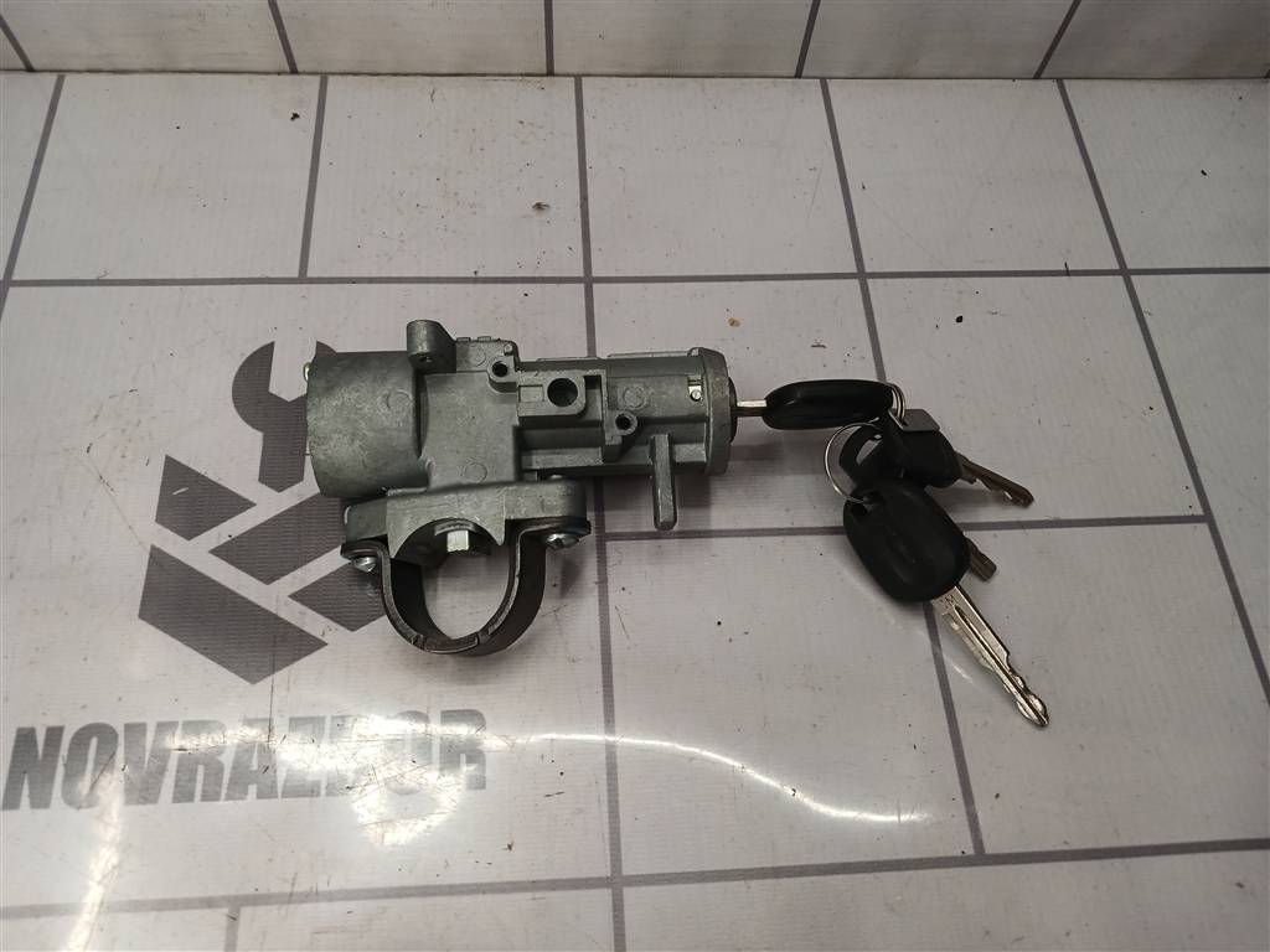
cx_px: 635
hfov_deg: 65.3
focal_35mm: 27
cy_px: 476
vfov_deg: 51.4
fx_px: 991
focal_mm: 4
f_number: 1.8
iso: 64
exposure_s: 1/50
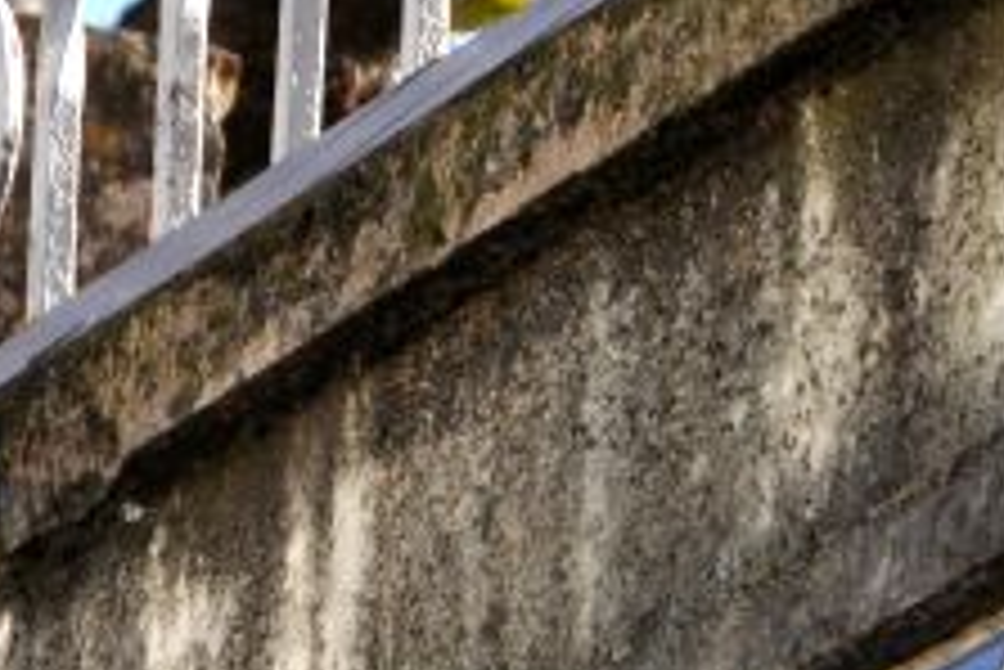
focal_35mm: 769
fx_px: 21460
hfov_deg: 2.7
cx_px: 158
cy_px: 791
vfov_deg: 1.8
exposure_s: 1/250
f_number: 8
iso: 200
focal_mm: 112
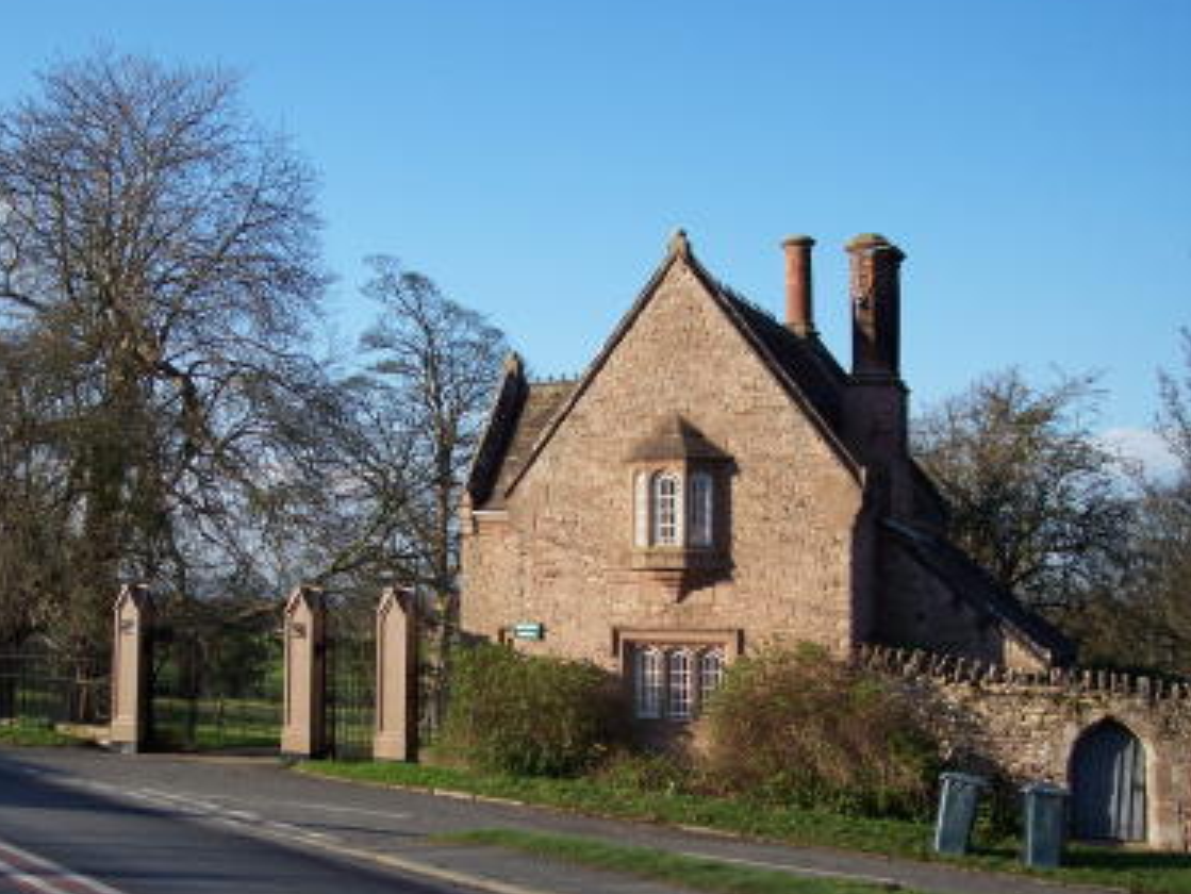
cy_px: 516
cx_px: 482
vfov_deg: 30.8
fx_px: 1618
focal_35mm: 47
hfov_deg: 40.3
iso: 100
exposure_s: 1/750
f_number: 3.4
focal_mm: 8
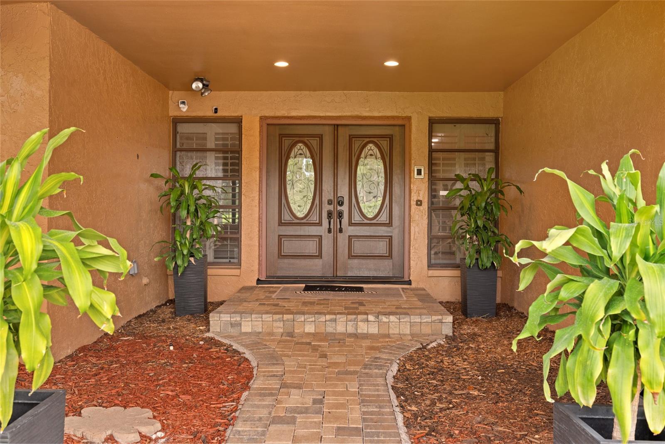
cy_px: 222
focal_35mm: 30
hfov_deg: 61.9
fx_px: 554
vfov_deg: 43.6
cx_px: 332
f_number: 6.3
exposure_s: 1/25
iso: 250
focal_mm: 30
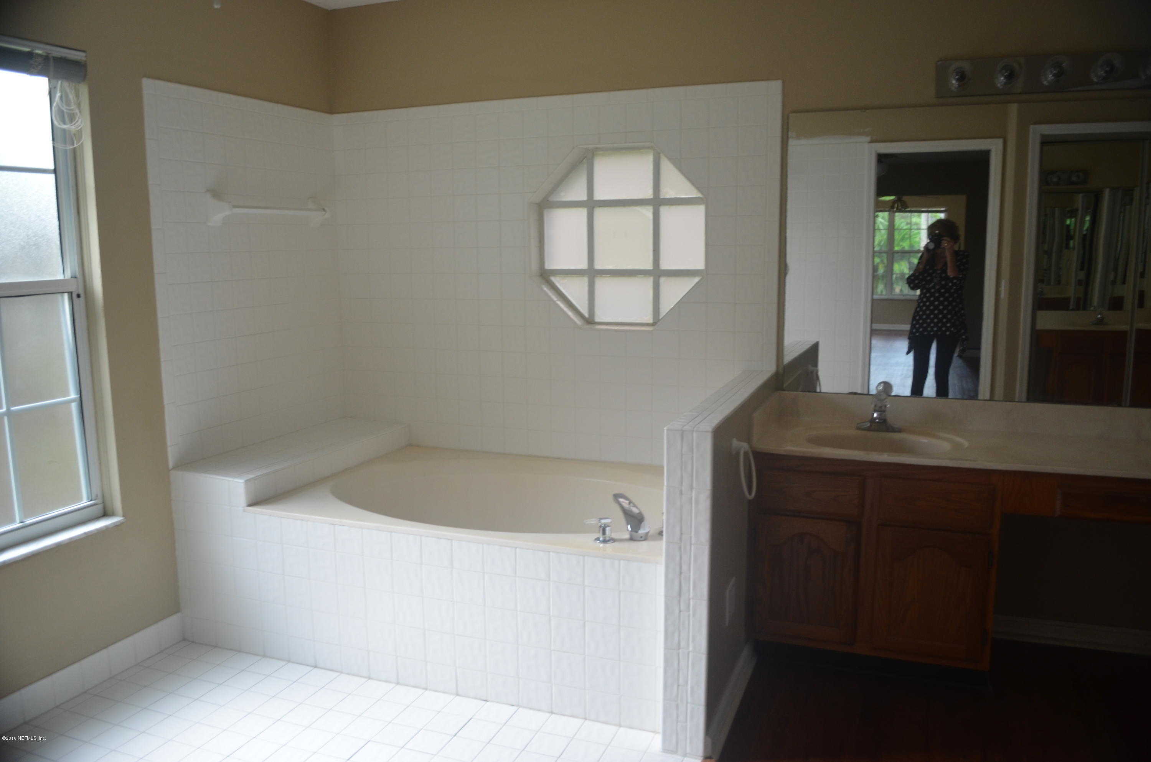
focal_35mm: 27
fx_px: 861
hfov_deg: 67.5
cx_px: 576
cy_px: 381
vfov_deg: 47.7
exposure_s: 1/60
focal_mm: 18
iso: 450
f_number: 4
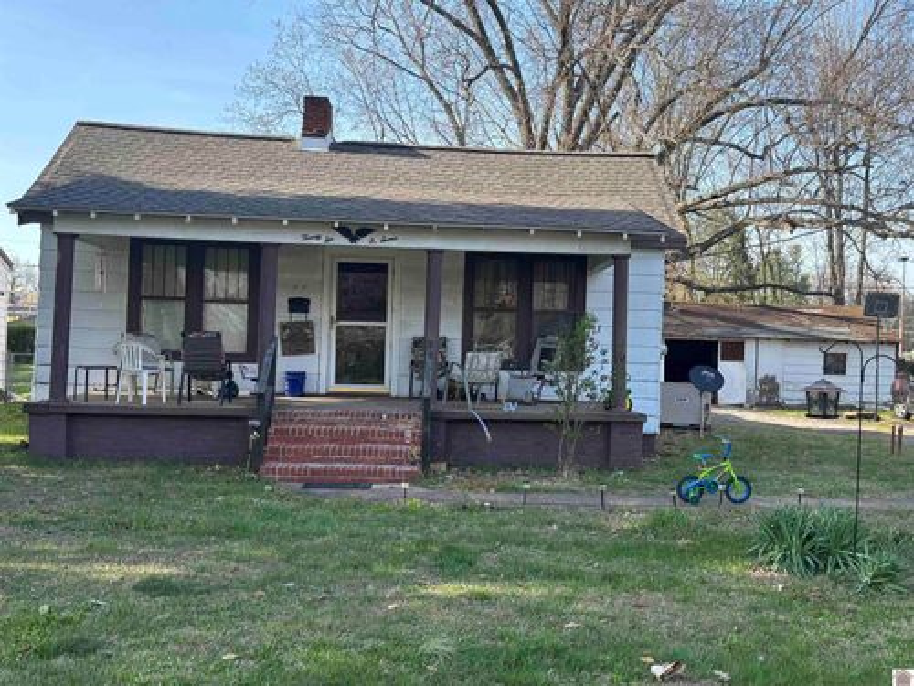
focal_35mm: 26
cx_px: 457
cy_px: 343
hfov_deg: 67.3
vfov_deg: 53.1
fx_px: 687
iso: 50
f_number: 1.6
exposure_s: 1/1279
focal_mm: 5.96
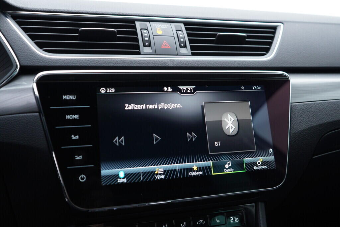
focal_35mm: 36
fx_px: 340
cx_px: 170
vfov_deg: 36.9
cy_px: 114
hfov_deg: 53.1
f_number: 2.8
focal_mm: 24
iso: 200
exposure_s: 1/40
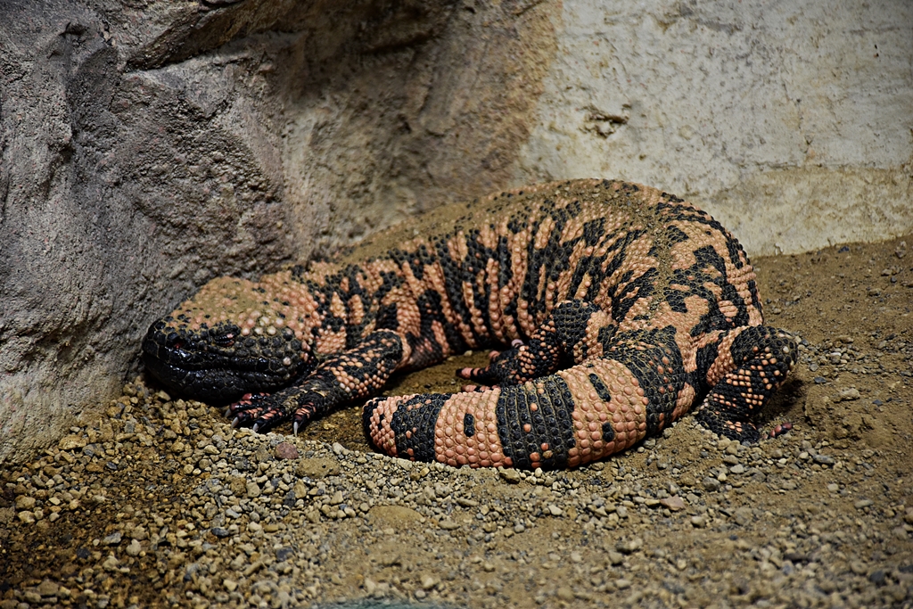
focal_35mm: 195
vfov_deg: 7.0
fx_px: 4946
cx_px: 456
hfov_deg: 10.5
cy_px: 304
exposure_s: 1/250
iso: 400
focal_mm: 130
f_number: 5.6
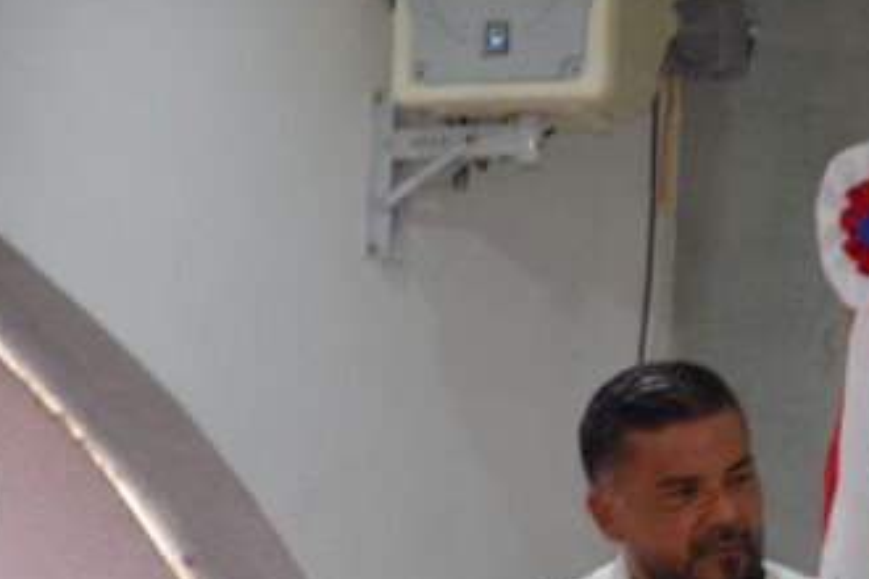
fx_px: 8547
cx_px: 874
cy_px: 617
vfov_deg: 3.9
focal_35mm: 354
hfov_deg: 5.8
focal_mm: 105
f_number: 5.6
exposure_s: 1/80
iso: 800
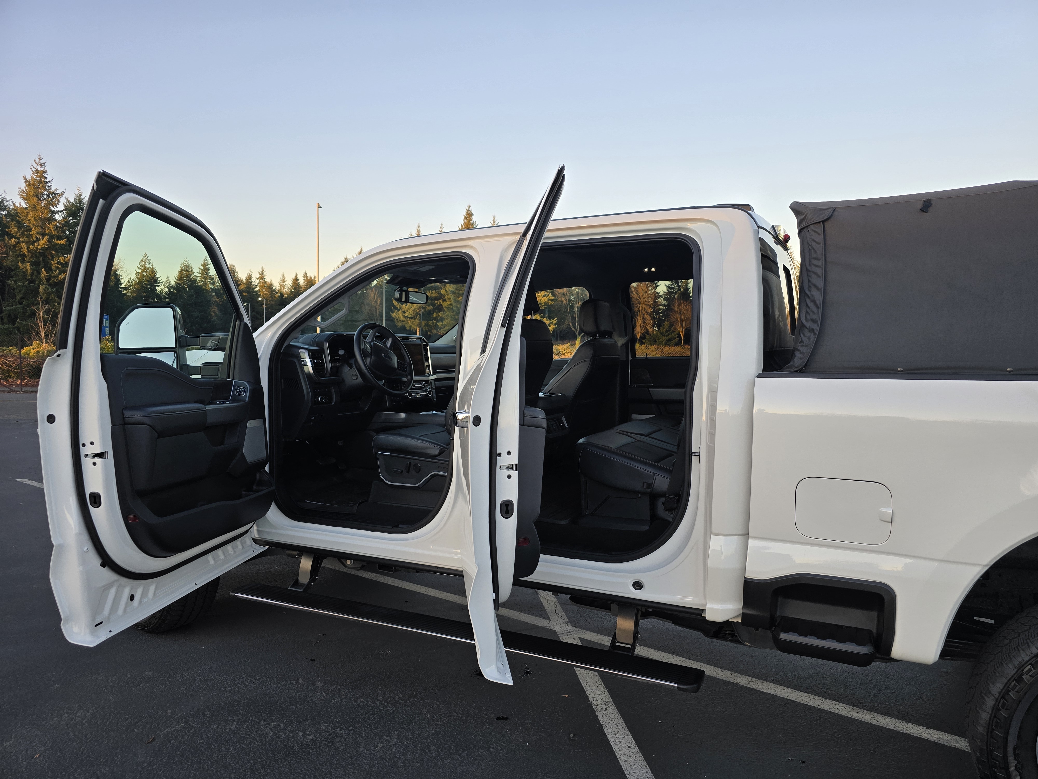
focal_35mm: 23
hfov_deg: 73.9
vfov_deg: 58.9
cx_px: 519
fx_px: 690
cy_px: 390
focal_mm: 6.3
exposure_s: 1/180
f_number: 1.7
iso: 32
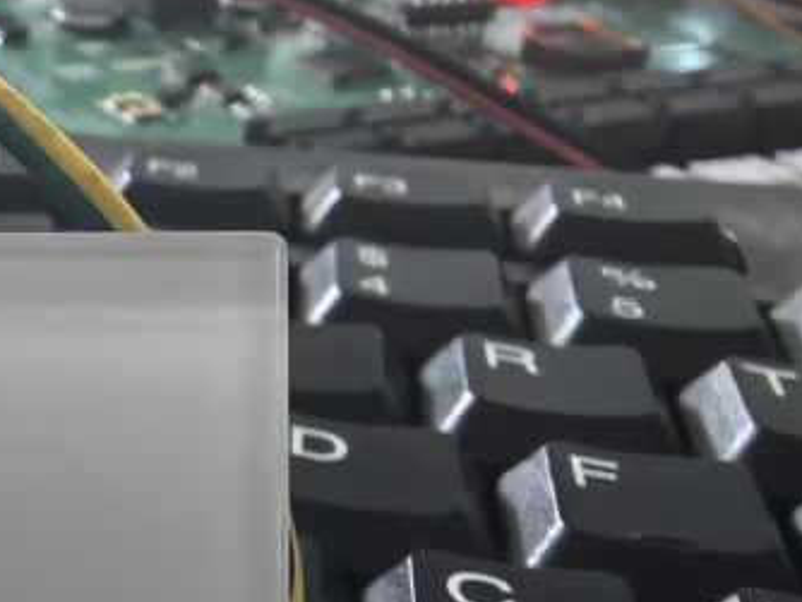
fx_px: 1971
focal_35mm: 85
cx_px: -531
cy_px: 943
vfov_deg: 15.8
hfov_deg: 19.0
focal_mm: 1.95
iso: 320
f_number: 2.2
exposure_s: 1/50
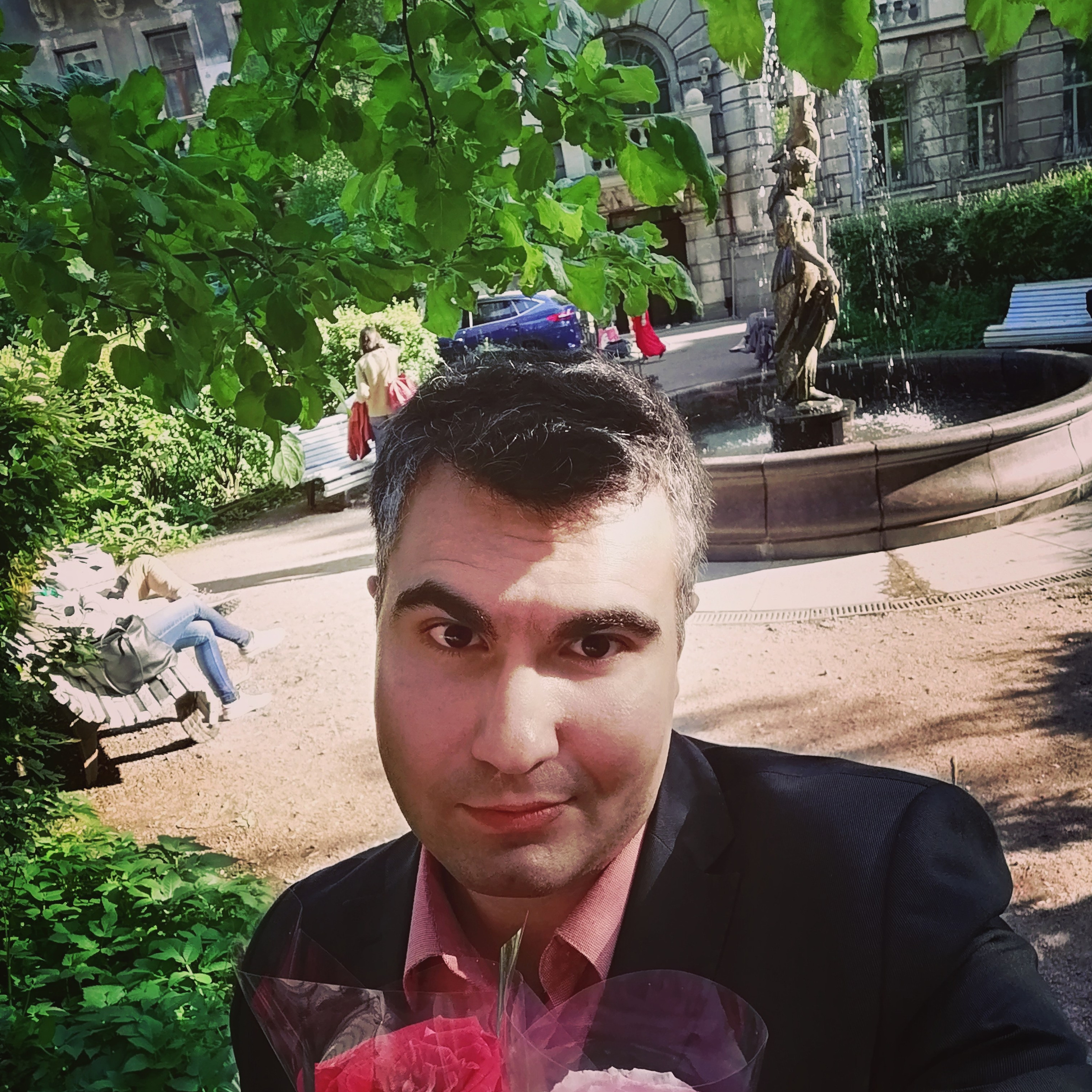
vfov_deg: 52.4
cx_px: 550
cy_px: 612
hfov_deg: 52.5
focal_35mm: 31
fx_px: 1106
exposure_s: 1/100
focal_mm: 3.03
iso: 80
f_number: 0.95
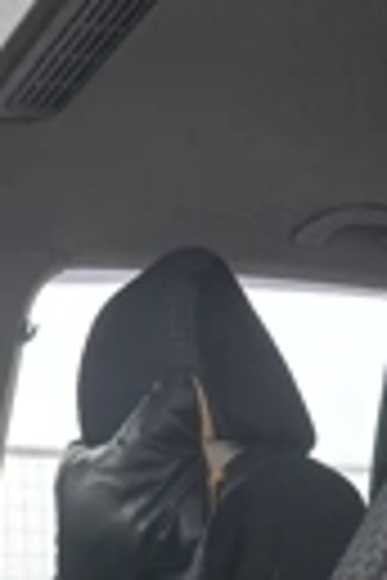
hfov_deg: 18.4
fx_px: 1193
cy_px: 112
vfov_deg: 26.8
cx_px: 148
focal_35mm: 74
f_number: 1.8
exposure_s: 1/100
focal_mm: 5.54
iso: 50
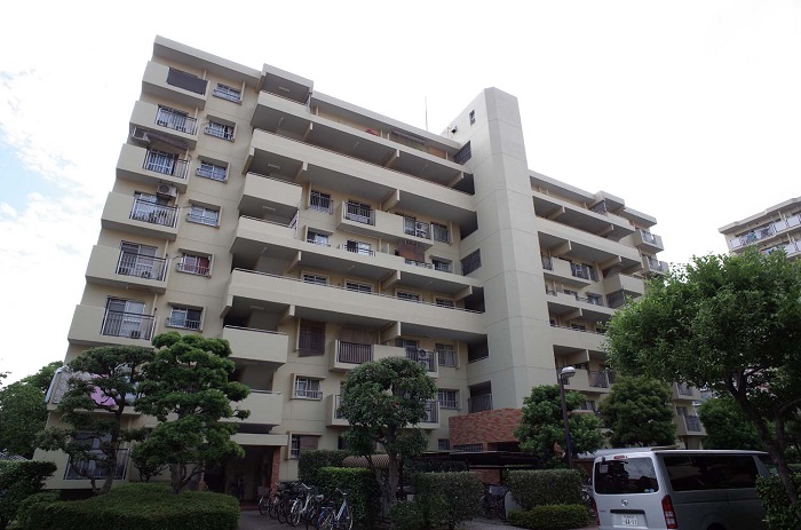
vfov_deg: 46.2
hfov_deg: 65.6
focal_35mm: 28
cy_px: 265
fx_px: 621
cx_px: 400
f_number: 4
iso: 100
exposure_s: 1/500
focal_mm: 18.3
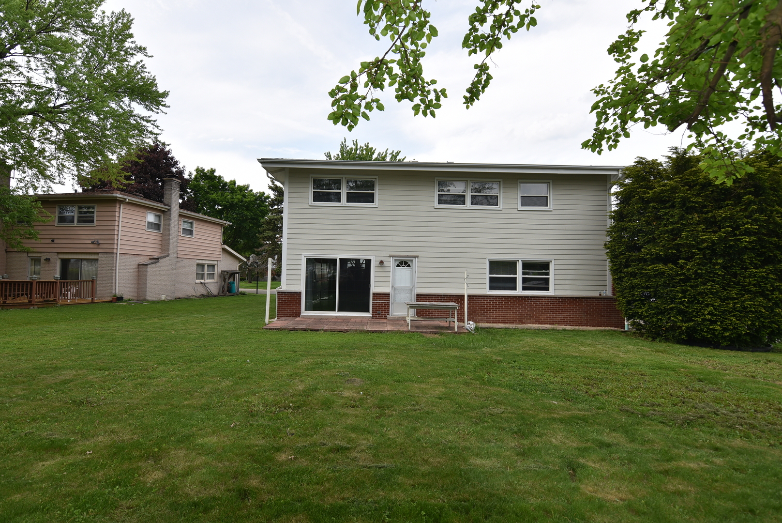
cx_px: 391
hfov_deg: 94.9
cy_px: 262
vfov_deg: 72.2
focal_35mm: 16
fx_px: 359
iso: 100
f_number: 6.3
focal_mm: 11
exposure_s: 1/250
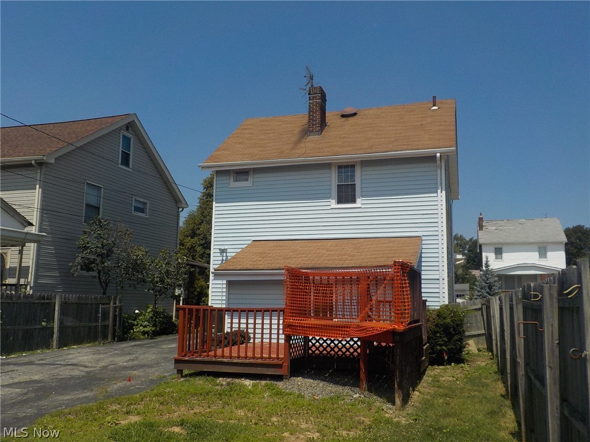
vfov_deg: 46.8
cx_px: 295
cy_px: 221
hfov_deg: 60.0
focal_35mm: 30
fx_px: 511
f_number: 3.3
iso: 125
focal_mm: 4.1
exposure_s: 1/2000
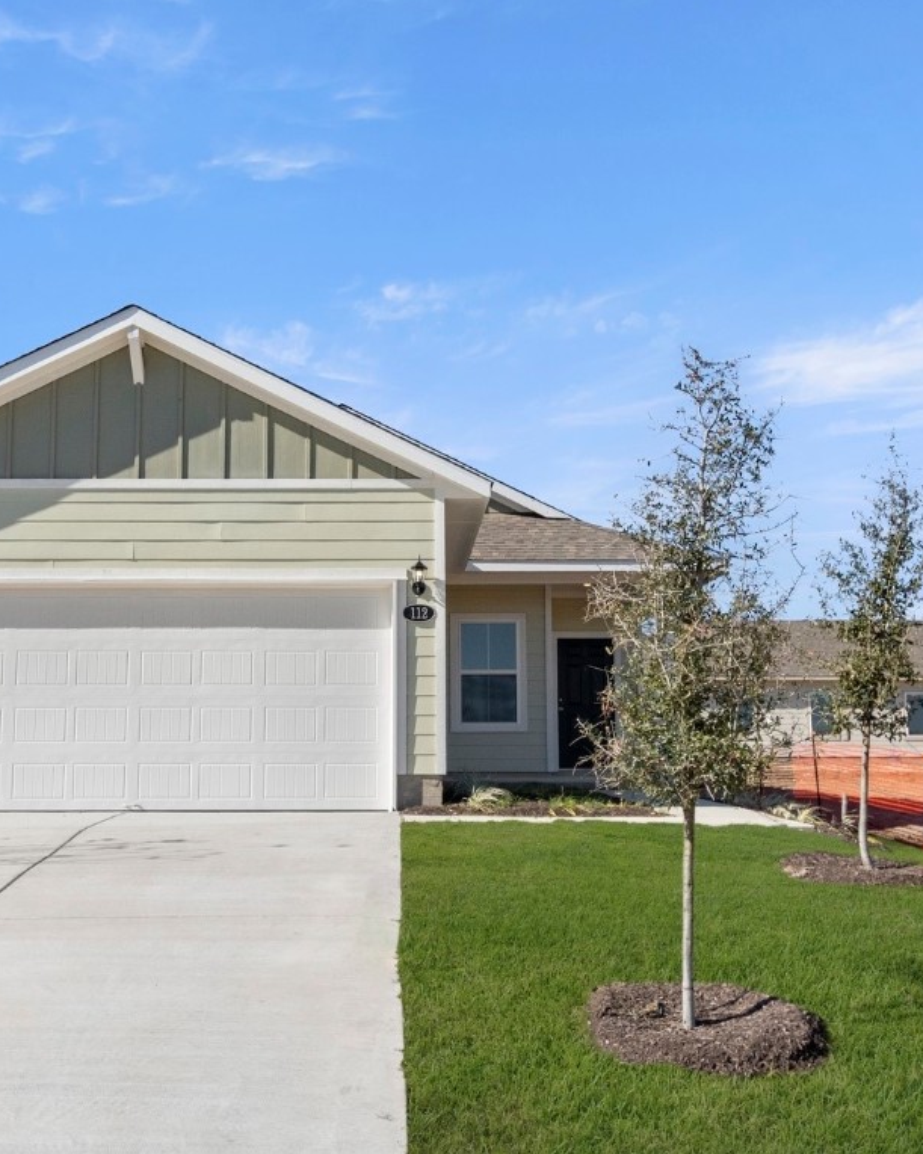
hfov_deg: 29.6
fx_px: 1742
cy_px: 575
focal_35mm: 51
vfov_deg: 36.7
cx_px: 357
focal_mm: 24
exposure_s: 1/1000
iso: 400
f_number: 8
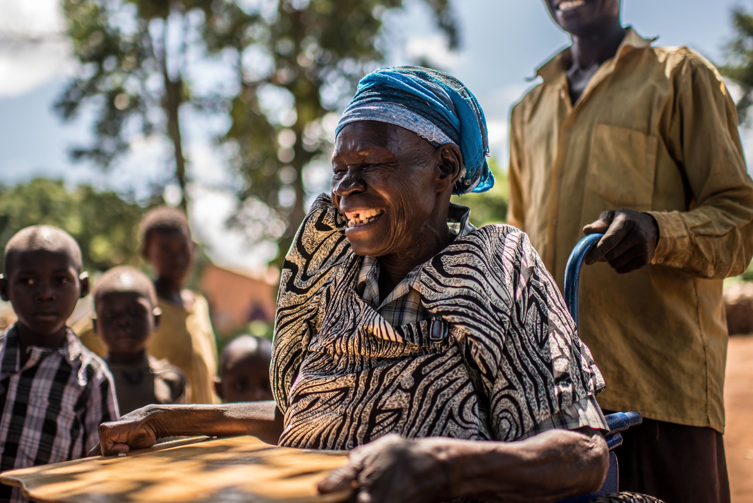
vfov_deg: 31.9
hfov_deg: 46.4
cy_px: 208
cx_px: 360
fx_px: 879
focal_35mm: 42
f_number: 1.4
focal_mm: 35
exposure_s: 1/4000
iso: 160
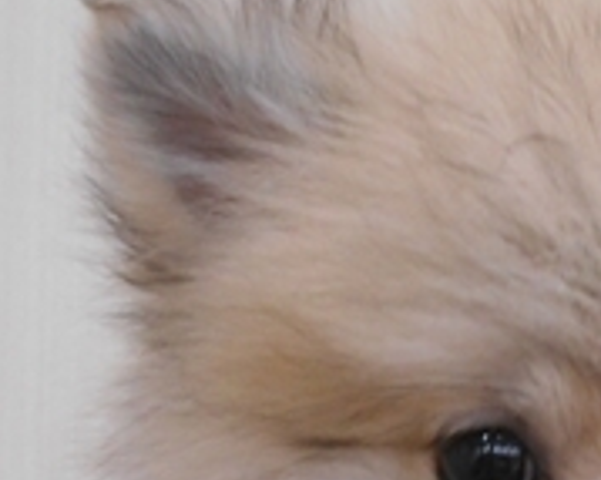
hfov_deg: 21.6
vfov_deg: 17.7
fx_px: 1511
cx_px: 621
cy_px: 460
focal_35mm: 85
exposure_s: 1/30
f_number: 3.2
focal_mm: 4.6
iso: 360
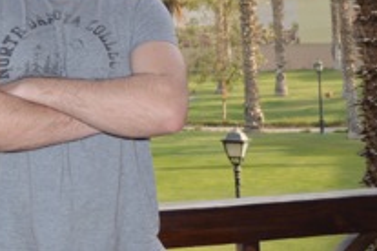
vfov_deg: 16.1
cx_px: 29
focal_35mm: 83
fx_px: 869
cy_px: -14
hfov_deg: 23.7
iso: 100
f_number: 4.2
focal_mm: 26
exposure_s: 1/200
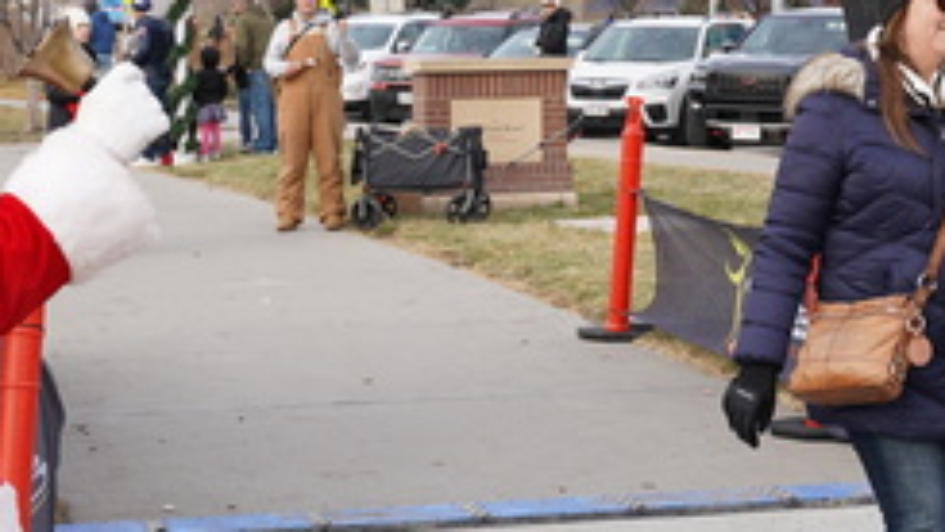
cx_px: 405
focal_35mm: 108
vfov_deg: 11.2
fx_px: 2707
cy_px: 235
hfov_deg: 19.8
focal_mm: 46
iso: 1600
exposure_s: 1/500
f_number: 8
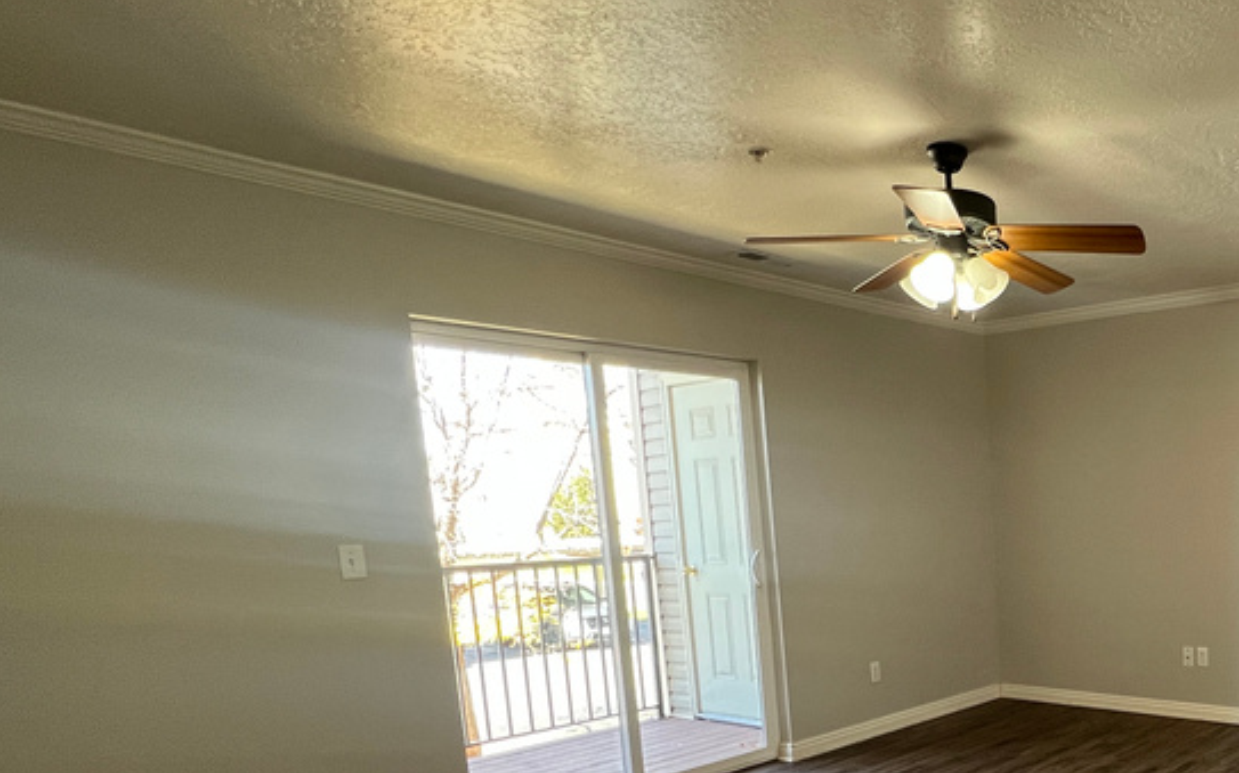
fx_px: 878
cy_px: 643
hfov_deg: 60.0
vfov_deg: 44.7
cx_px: 1111
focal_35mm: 26
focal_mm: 1.57
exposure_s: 1/120
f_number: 1.8
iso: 200
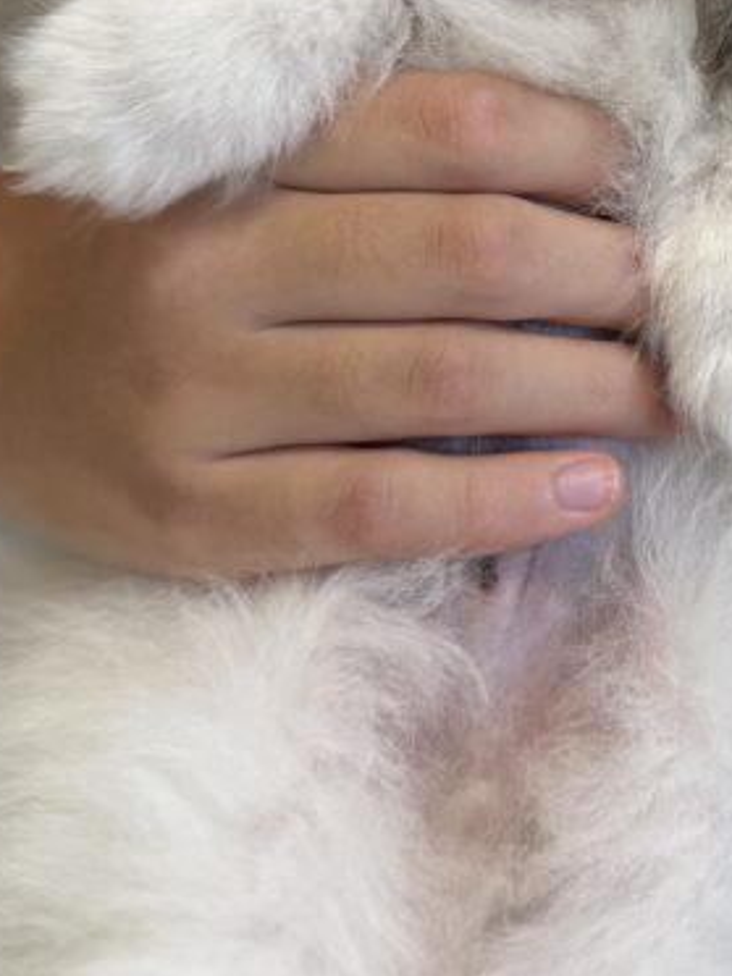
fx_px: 1861
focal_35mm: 66
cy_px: 184
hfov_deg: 21.4
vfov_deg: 28.7
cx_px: 758
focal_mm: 6.76
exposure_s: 1/100
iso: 125
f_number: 1.78
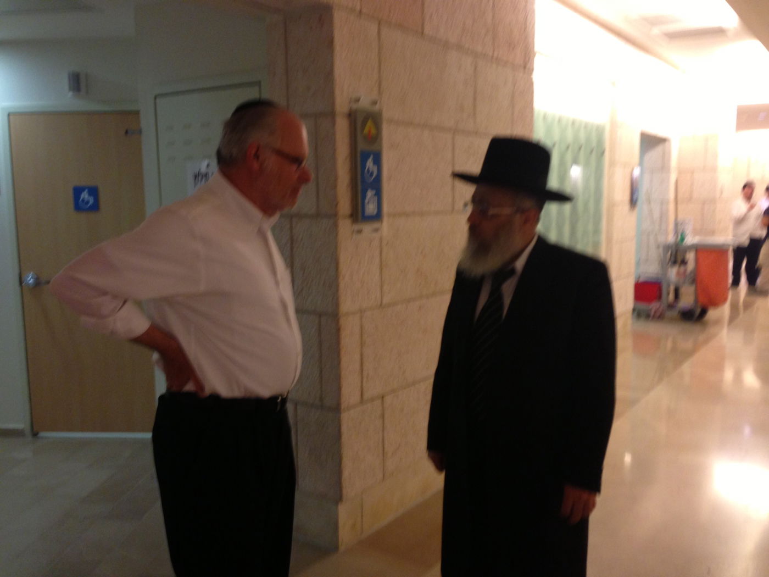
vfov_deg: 42.9
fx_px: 733
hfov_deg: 55.4
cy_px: 288
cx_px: 384
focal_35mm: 33
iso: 125
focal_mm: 4.13
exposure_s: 1/20
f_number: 2.4
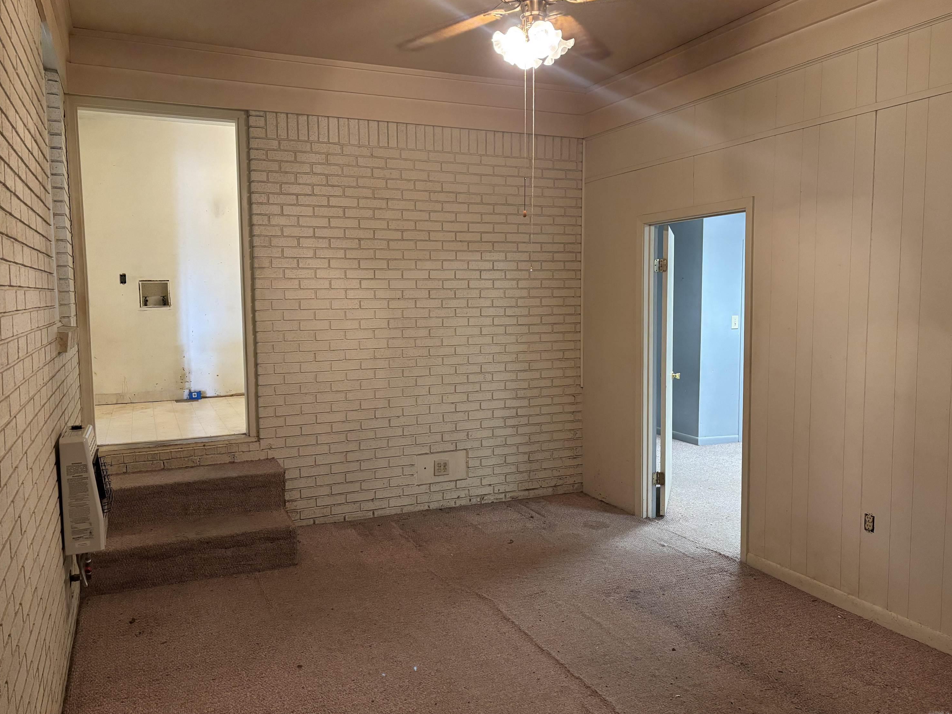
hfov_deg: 65.3
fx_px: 743
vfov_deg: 51.4
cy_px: 347
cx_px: 466
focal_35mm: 27
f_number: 1.6
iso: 400
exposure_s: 1/60
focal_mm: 5.96
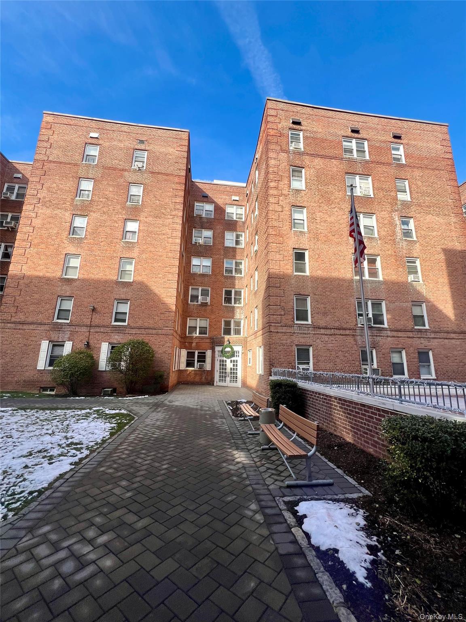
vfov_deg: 106.2
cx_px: 233
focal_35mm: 13
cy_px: 311
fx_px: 233
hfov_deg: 89.9
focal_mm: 1.57
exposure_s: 1/622
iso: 32
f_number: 1.8
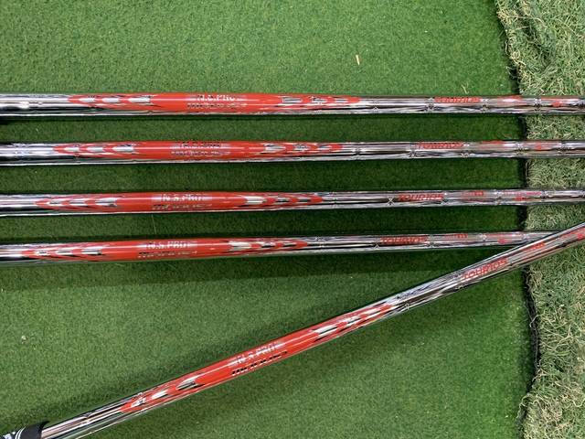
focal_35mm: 26
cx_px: 292
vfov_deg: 53.1
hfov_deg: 67.3
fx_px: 439
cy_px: 220
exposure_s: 1/60
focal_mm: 4.25
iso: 320
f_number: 1.8
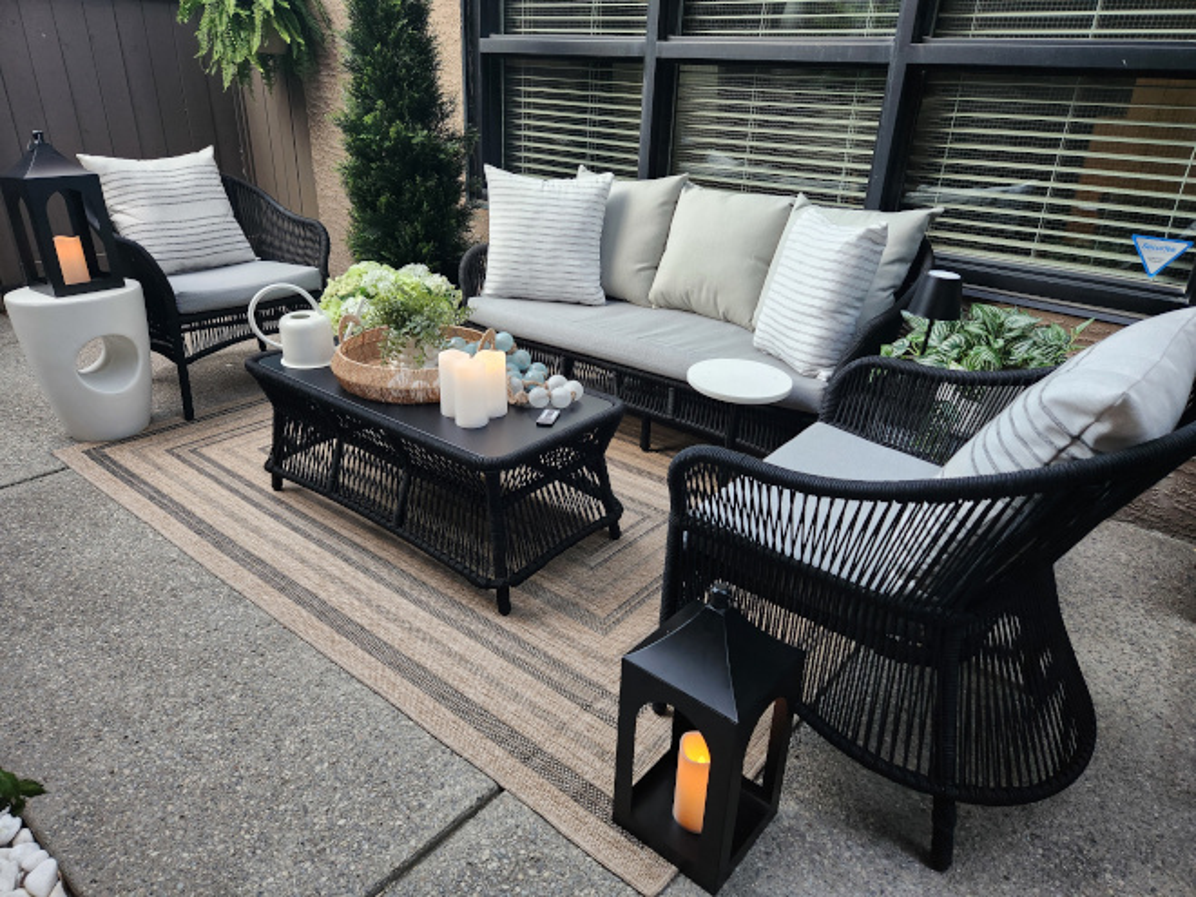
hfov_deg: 73.9
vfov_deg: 58.9
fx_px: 795
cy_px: 448
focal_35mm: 23
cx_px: 598
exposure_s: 1/120
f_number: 1.8
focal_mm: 5.4
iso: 500
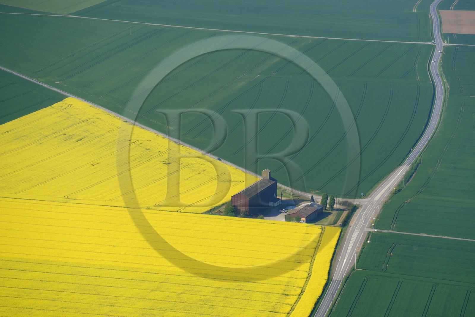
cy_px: 158
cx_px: 238
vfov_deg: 6.9
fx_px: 2638
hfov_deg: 10.3
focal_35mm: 200
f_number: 5
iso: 400
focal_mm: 200
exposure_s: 1/1600
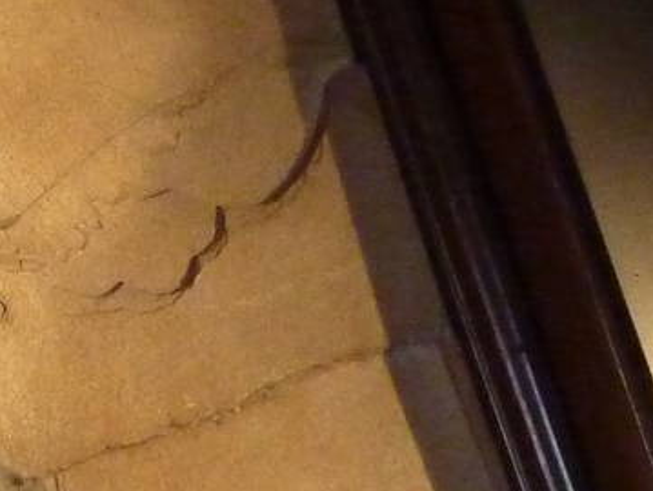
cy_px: 260
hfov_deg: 10.2
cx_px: -380
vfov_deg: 8.0
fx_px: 3531
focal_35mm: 187
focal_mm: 6.9
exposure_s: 1/25
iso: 800
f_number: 3.7
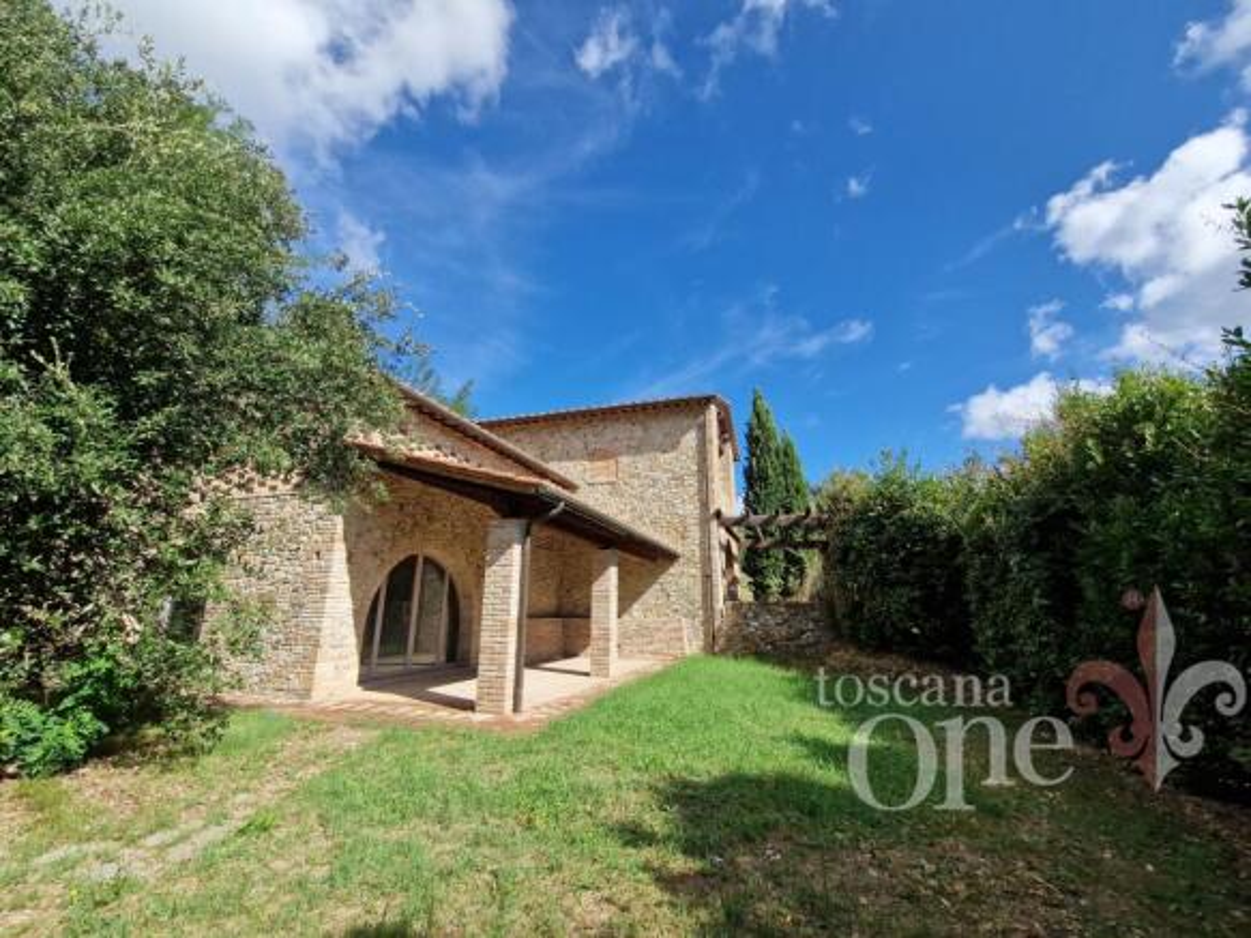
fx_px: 470
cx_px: 626
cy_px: 469
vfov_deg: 89.9
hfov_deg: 106.2
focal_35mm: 13
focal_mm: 2.2
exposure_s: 1/1780
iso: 50
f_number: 2.2
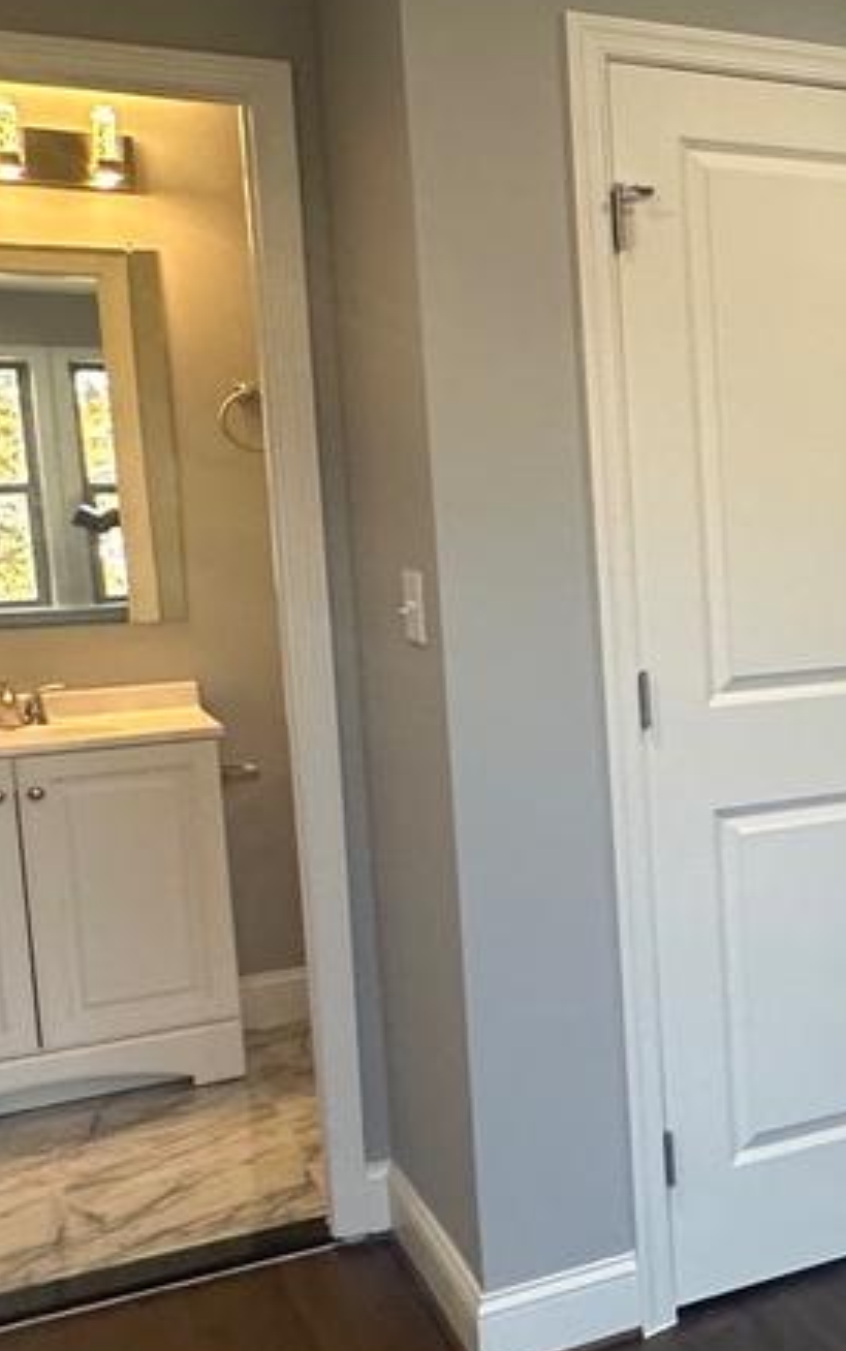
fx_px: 1805
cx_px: 1329
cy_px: 638
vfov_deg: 41.0
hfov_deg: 21.4
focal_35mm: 49
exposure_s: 1/120
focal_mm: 2.22
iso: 200
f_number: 2.2
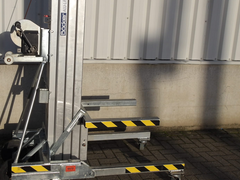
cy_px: 65
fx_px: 277
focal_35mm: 40
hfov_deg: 46.0
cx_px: 78
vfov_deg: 35.7
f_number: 10.4
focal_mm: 4.9
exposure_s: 1/142
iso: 100
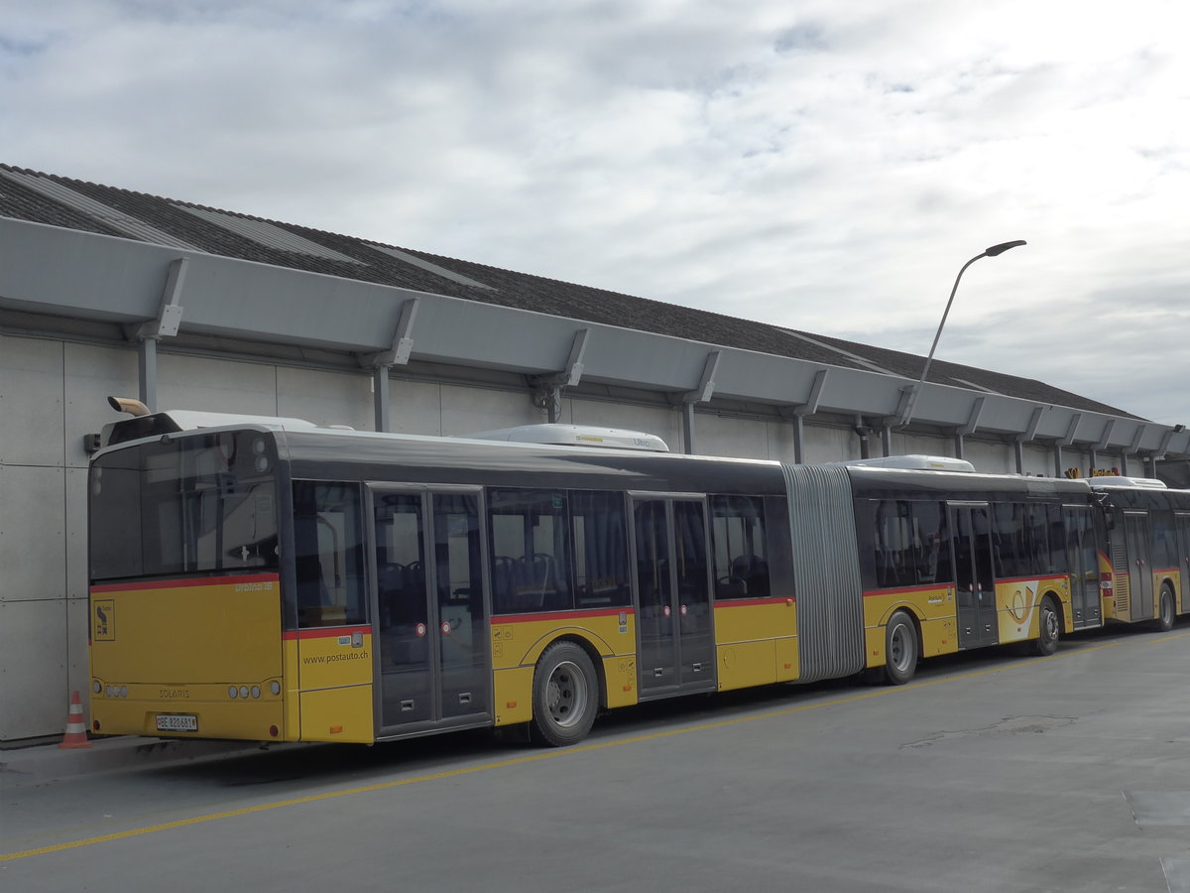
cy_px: 446
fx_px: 1513
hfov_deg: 42.9
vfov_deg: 32.9
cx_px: 595
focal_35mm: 44
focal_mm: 9
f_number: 5
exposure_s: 1/800
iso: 160
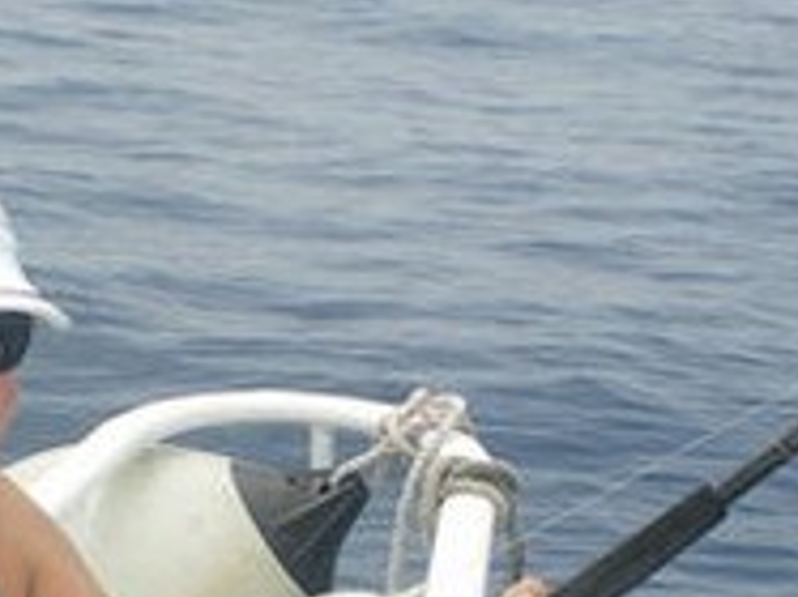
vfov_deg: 12.2
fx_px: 2788
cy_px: 439
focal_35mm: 121
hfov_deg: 16.3
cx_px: 371
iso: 50
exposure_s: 1/500
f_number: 4.6
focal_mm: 6.3
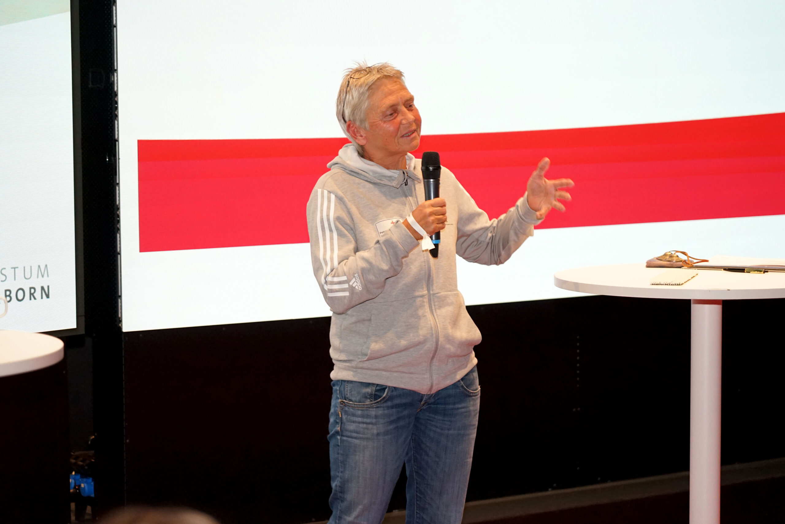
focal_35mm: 105
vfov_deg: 13.0
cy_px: 262
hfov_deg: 19.5
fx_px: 2290
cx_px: 392
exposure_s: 1/160
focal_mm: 105
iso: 3200
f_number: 4
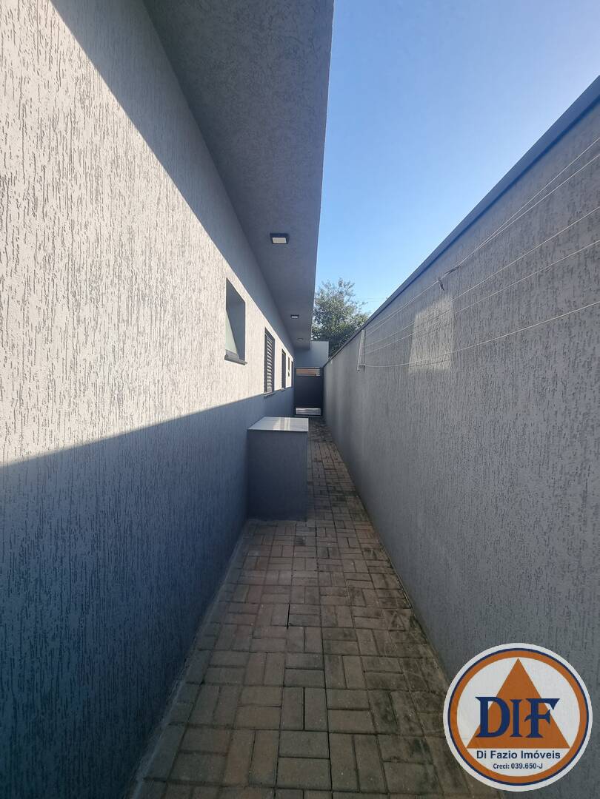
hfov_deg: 89.9
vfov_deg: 106.2
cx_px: 300
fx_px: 300
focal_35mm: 13
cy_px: 400
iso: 50
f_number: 2.2
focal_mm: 2.2
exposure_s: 1/826
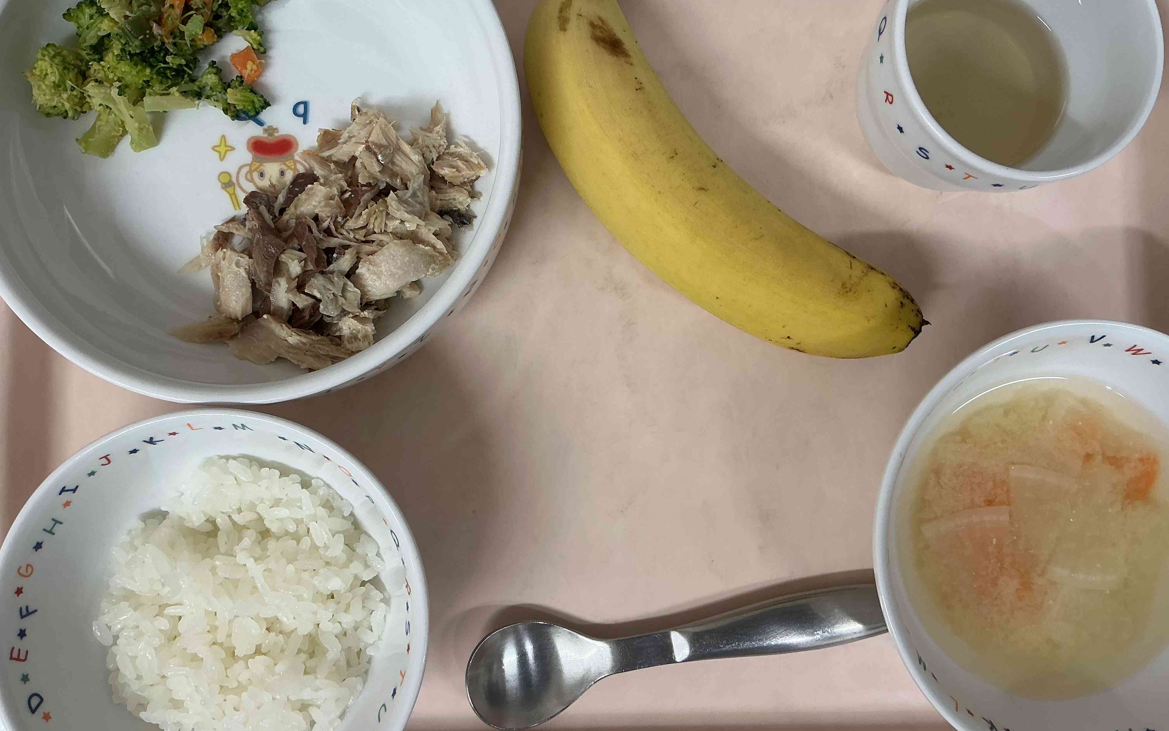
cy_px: 329
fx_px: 988
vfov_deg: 40.6
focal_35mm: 31
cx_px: 589
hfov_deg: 61.2
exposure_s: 1/60
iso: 40
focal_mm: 3
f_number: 1.8
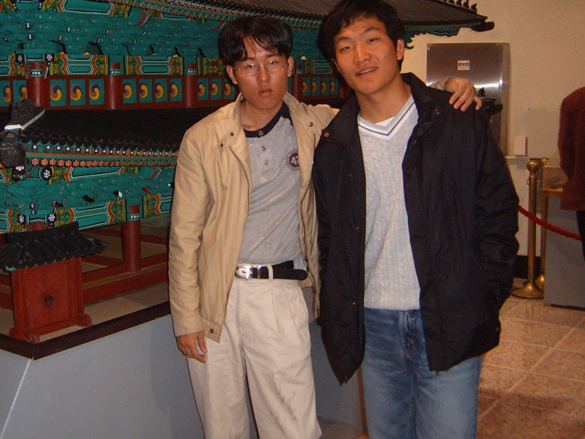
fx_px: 811
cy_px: 170
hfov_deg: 39.4
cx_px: 217
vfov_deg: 30.2
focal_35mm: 48
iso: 141
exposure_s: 1/30
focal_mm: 6.2
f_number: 2.9
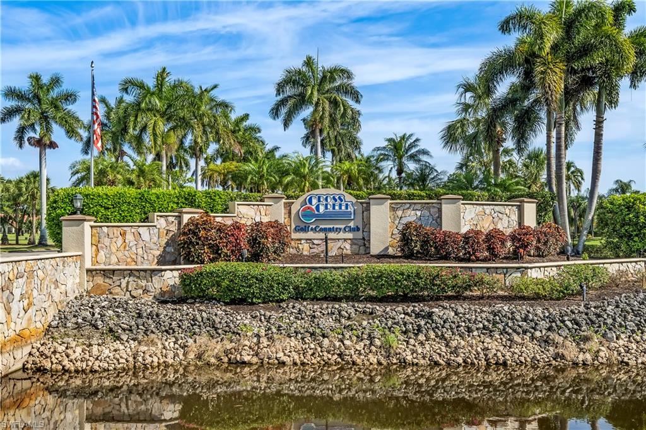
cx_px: 323
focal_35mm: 36
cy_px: 215
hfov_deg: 53.1
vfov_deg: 36.8
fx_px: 646
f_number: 8
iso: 200
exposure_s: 1/400
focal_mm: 24
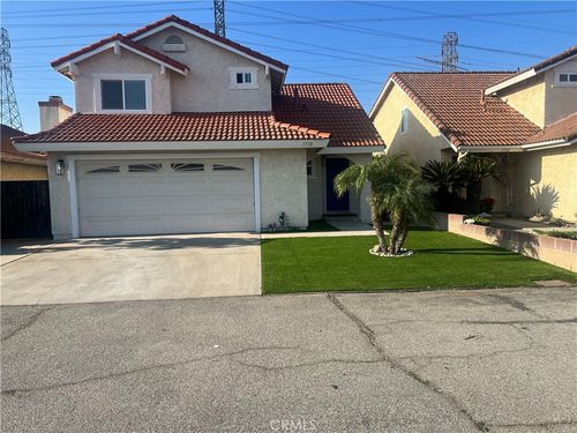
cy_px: 216
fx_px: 433
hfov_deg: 67.3
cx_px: 288
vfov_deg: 53.1
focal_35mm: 26
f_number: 1.5
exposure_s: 1/2632
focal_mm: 5.7
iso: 50
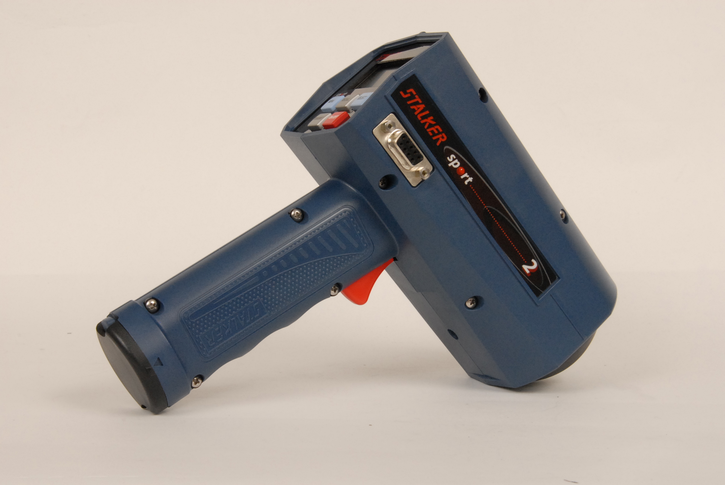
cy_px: 242
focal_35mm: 78
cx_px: 362
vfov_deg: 17.5
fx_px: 1573
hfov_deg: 26.0
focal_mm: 52
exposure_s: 1/60
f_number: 22
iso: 800
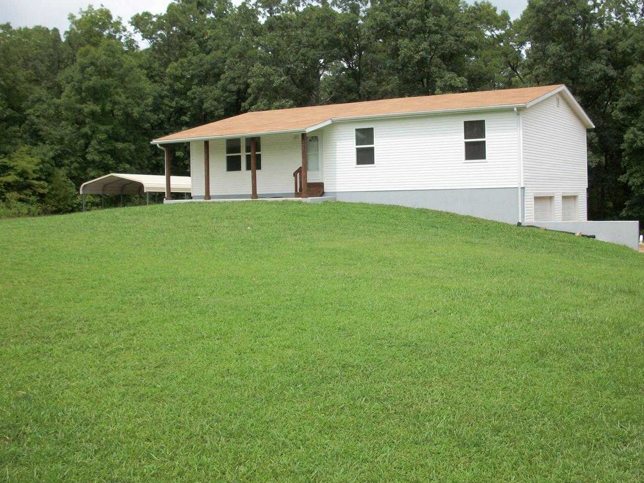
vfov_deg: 35.1
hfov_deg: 45.8
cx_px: 334
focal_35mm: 41
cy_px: 209
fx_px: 763
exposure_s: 1/800
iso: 80
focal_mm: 6.3
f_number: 3.1
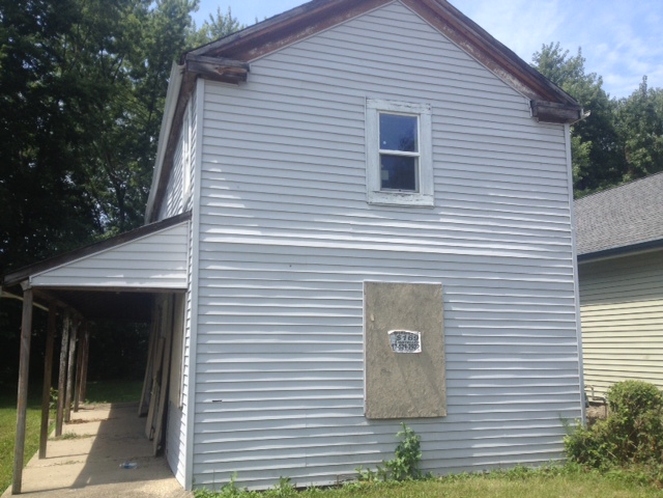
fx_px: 670
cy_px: 249
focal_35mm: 35
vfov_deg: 40.7
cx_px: 332
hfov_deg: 52.6
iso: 50
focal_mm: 4.28
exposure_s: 1/1126
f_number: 2.4
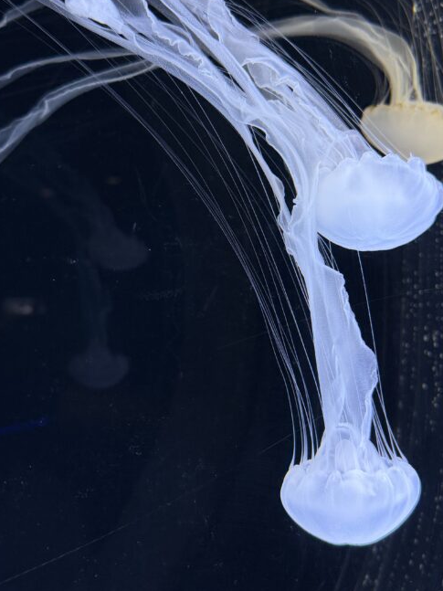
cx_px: 210
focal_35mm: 38
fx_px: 649
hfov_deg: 37.7
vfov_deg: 48.9
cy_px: 266
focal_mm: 6.76
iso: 200
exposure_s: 1/113
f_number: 1.78
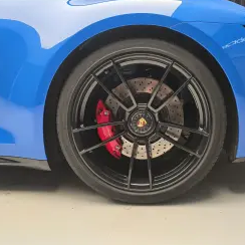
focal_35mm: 30
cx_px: 152
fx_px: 240
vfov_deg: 54.0
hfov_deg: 53.5
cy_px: 112
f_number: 1.7
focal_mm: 6.3
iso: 250
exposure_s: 1/100
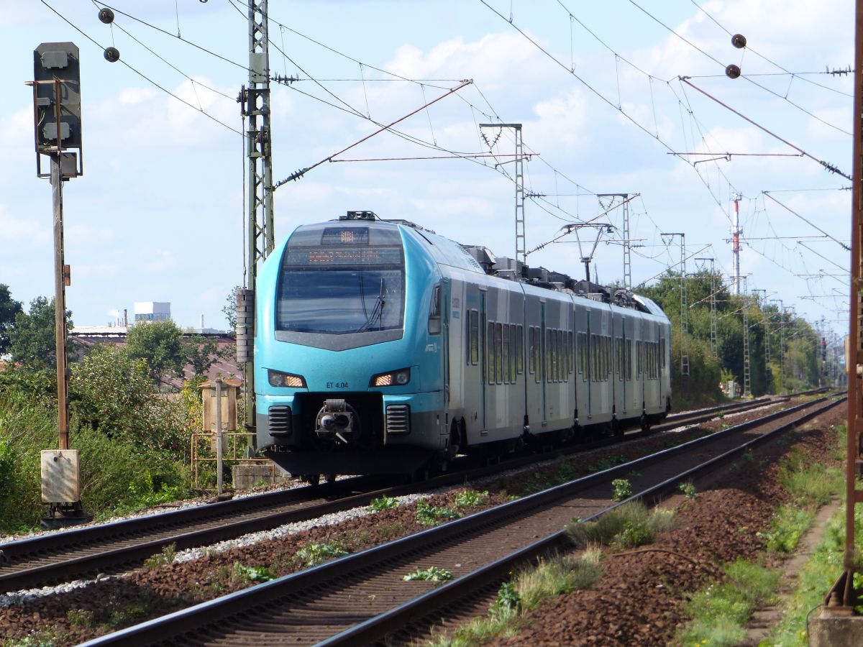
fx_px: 5510
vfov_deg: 6.7
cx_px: 432
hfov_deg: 9.0
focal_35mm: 221
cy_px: 324
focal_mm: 39.8
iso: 100
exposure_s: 1/640
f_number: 4
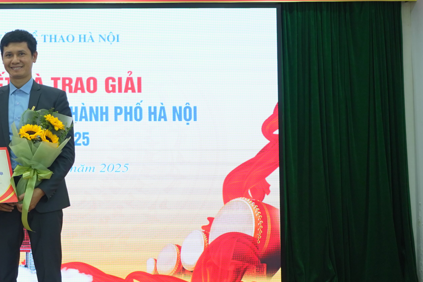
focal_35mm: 88
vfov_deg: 15.5
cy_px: 122
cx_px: -67
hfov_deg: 21.7
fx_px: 1034
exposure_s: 1/125
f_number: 3.5
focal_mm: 37
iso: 640
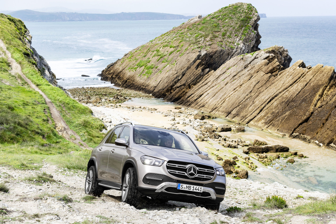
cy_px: 112
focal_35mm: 70
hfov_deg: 28.8
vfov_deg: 19.5
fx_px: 653
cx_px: 168
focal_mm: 70
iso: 200
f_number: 8
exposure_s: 1/640
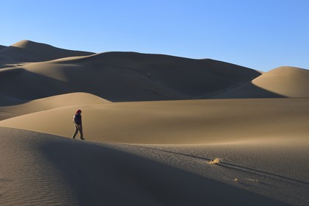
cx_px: 154
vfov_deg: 26.0
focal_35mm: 52
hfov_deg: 38.2
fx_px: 446
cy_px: 103
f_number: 10
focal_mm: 52
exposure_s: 1/250
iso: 200
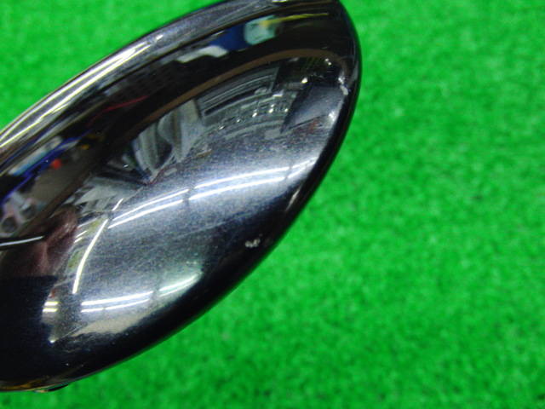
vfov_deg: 38.7
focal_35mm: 37
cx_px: 272
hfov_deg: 50.1
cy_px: 204
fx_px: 583
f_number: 3.6
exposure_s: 1/20
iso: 400
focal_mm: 6.42
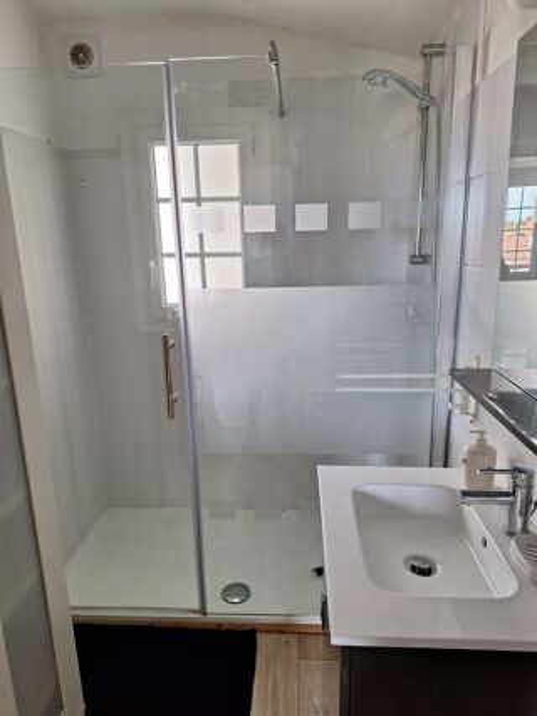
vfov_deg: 73.9
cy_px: 358
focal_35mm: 23
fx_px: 476
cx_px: 268
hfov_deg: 58.9
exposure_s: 1/50
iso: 100
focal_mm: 5.54
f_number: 1.8
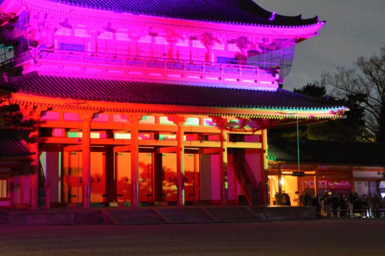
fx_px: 766
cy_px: 83
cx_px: 140
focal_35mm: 72
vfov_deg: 18.9
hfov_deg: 28.1
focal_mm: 35
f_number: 4.5
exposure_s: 1/4
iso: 3200
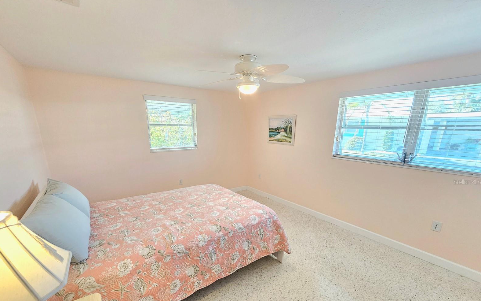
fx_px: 184
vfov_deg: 77.7
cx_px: 238
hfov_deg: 105.3
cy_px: 182
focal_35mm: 14
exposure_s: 1/60.2
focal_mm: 2.2
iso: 160
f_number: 2.2
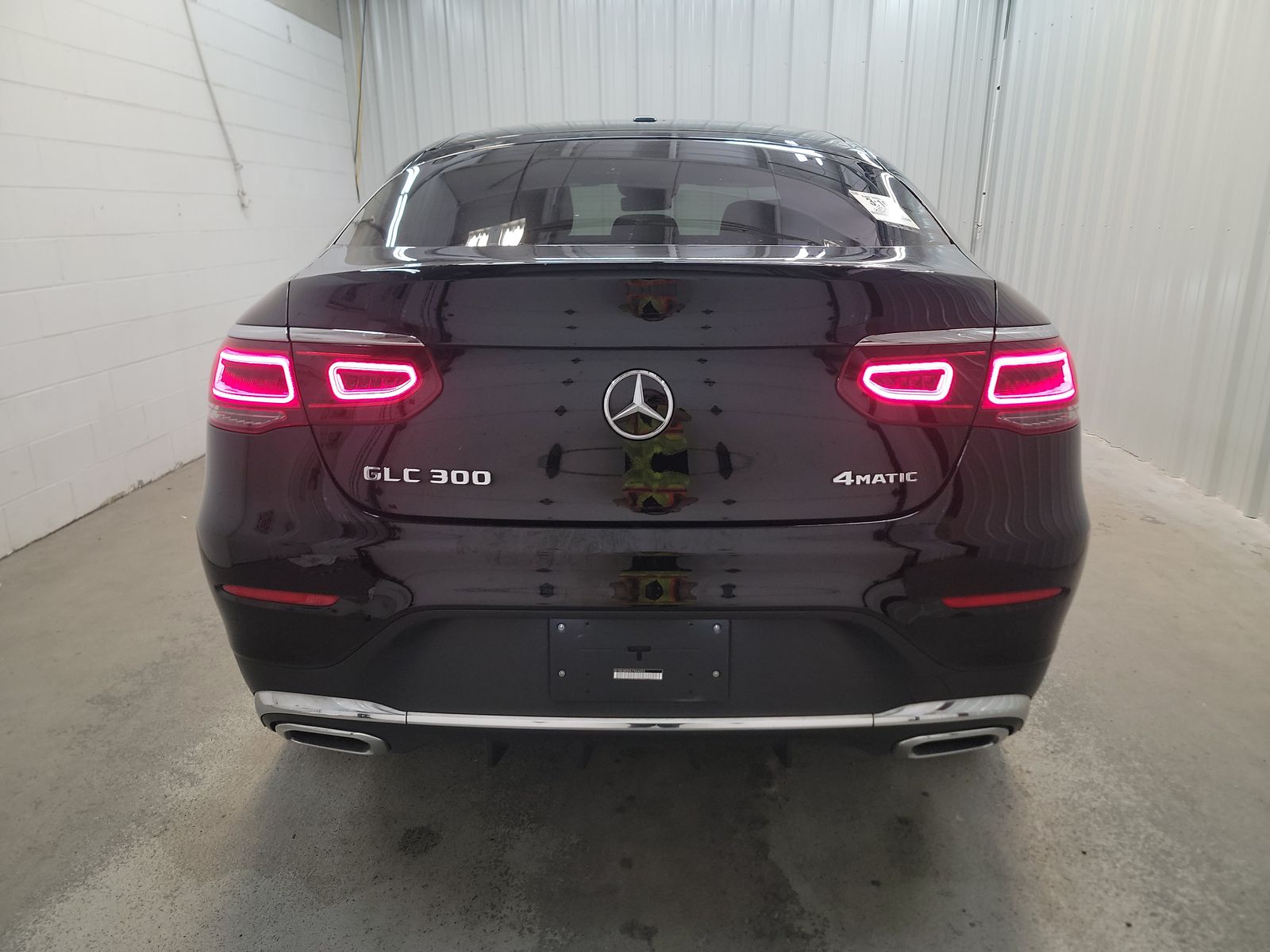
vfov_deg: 56.8
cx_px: 635
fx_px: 881
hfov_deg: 71.6
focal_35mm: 24
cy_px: 476
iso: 203
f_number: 1.8
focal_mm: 6.7
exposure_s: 1/59
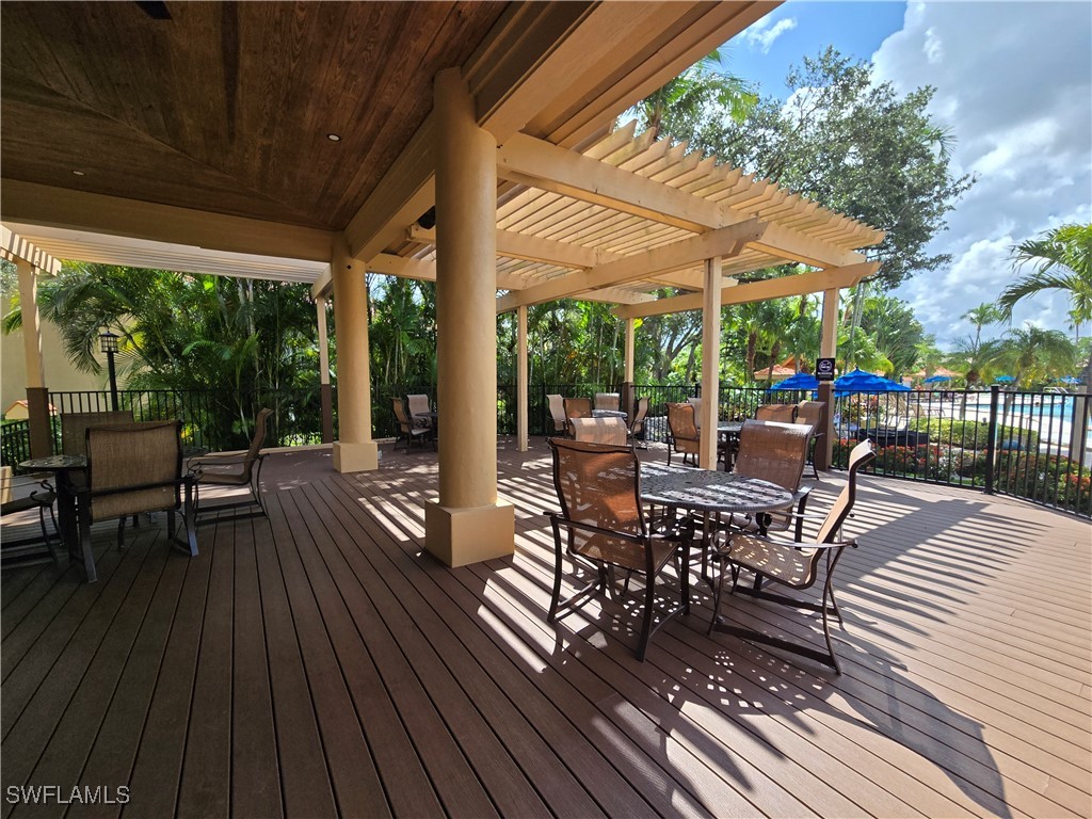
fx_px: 410
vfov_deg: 89.9
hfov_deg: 106.2
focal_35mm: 13
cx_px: 546
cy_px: 410
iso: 50
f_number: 2.2
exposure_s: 1/880
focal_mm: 2.2
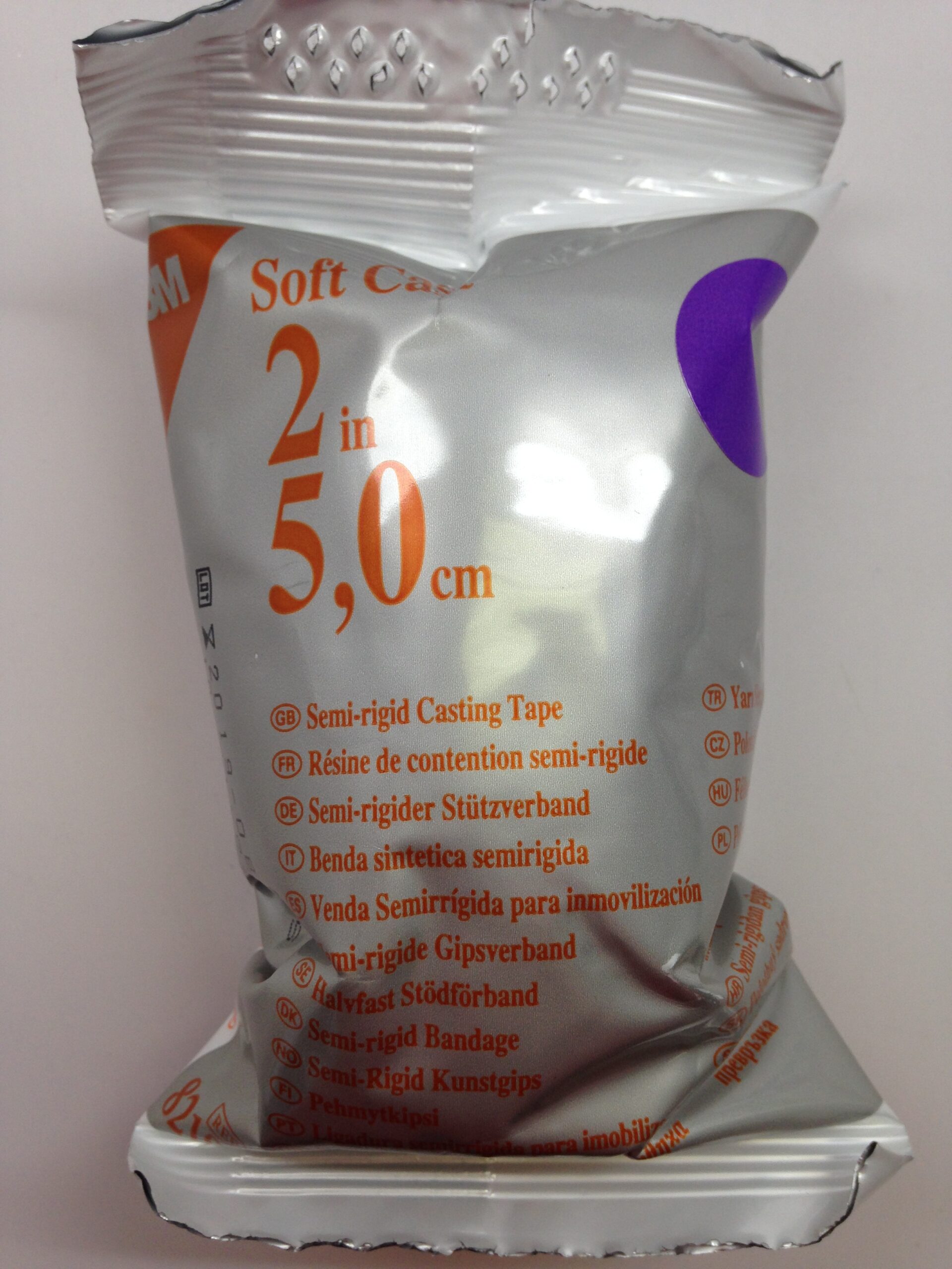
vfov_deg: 55.4
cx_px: 476
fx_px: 1210
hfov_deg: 42.9
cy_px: 634
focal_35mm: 33
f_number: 2.4
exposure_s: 1/60
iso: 50
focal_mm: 4.12
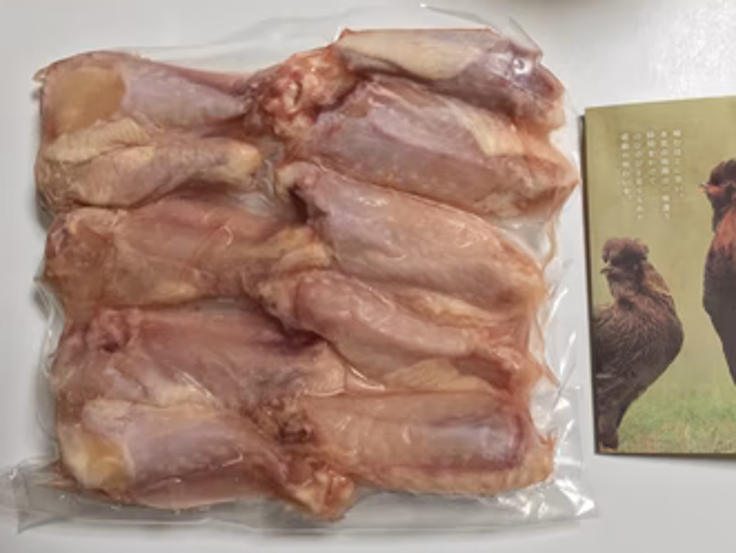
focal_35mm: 35
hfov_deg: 52.3
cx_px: 438
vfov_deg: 40.8
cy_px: 271
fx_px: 745
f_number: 2.2
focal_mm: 4.15
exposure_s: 1/30
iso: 80
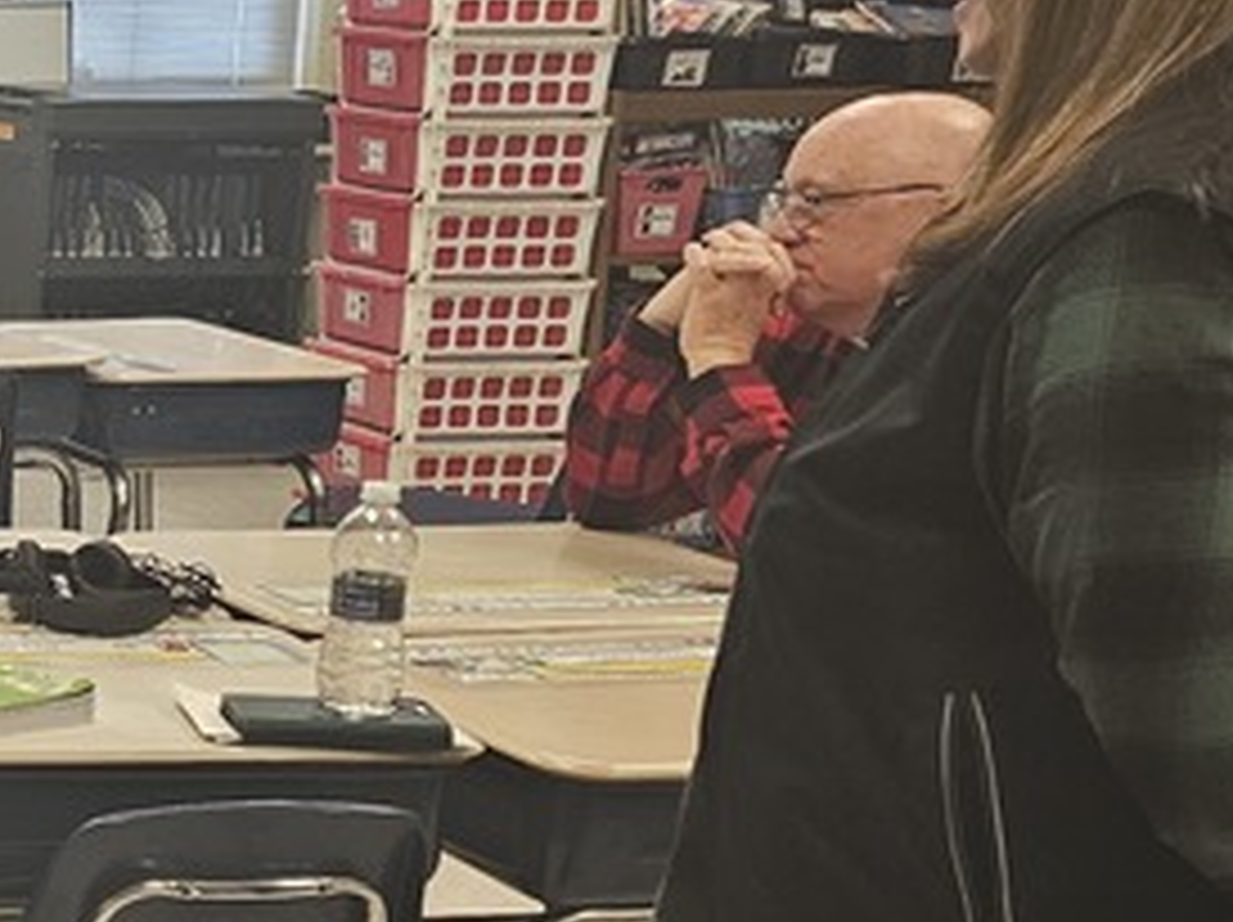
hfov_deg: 17.8
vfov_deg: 17.1
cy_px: 463
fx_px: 3061
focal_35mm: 86
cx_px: -1048
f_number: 1.7
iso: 125
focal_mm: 6.3
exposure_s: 1/60
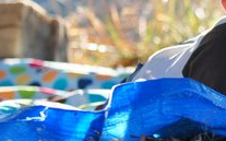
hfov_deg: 4.0
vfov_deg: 2.5
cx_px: 362
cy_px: -36
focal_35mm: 526
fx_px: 3236
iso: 200
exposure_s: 1/1000
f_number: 2.8
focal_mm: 95
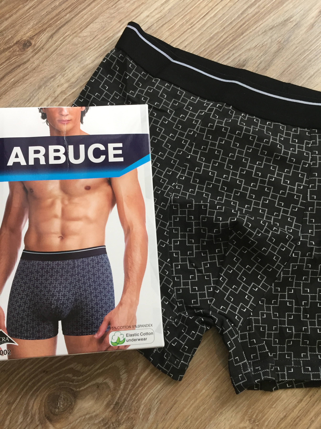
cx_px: 160
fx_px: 359
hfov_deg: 48.2
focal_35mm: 29
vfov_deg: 61.7
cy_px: 214
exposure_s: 1/33
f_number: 2.2
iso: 160
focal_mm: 4.15
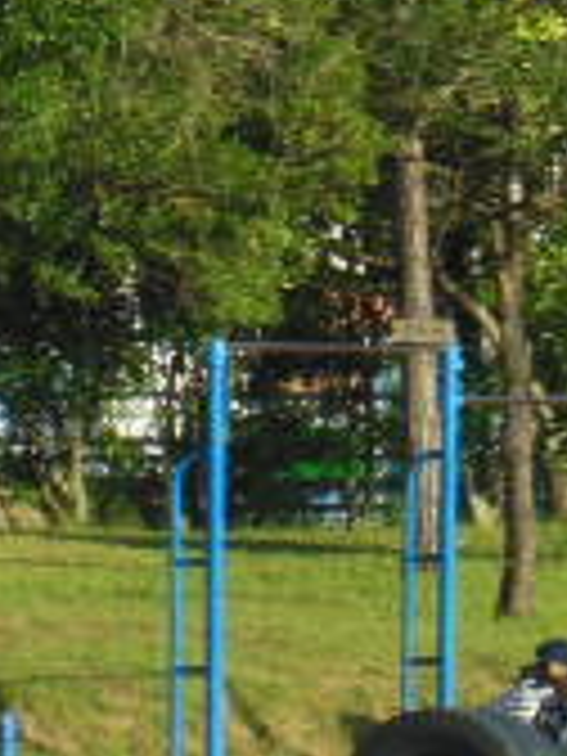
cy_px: 220
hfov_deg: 2.4
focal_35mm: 628
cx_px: 1328
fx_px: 13715
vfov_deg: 3.2
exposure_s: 1/250
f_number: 5.9
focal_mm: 29.5
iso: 125
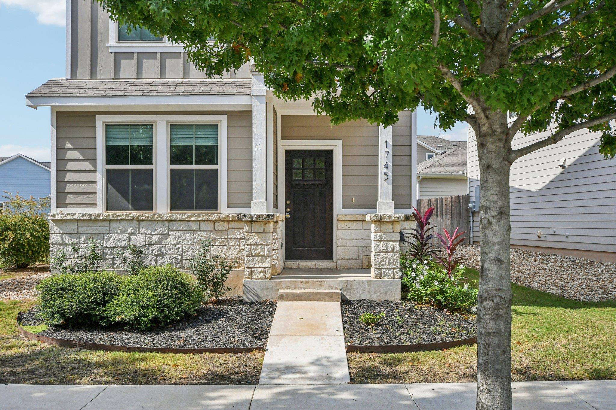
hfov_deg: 53.1
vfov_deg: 36.9
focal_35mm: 36
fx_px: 616
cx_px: 308
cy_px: 205
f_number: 8
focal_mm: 24
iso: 400
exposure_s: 1/1250
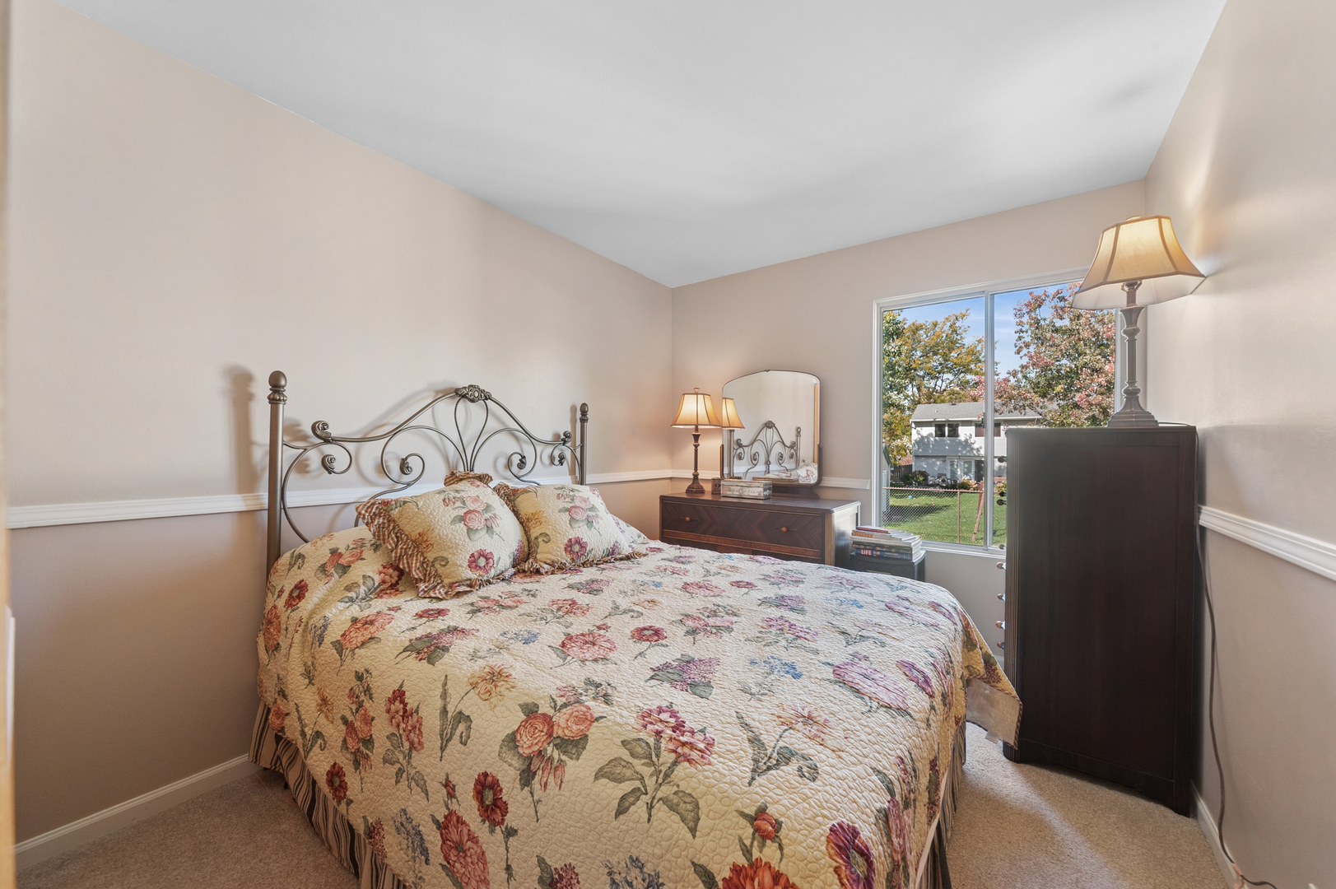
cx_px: 668
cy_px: 444
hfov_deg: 108.4
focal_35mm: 13
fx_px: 482
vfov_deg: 85.4
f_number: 8
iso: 400
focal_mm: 13
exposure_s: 1/30
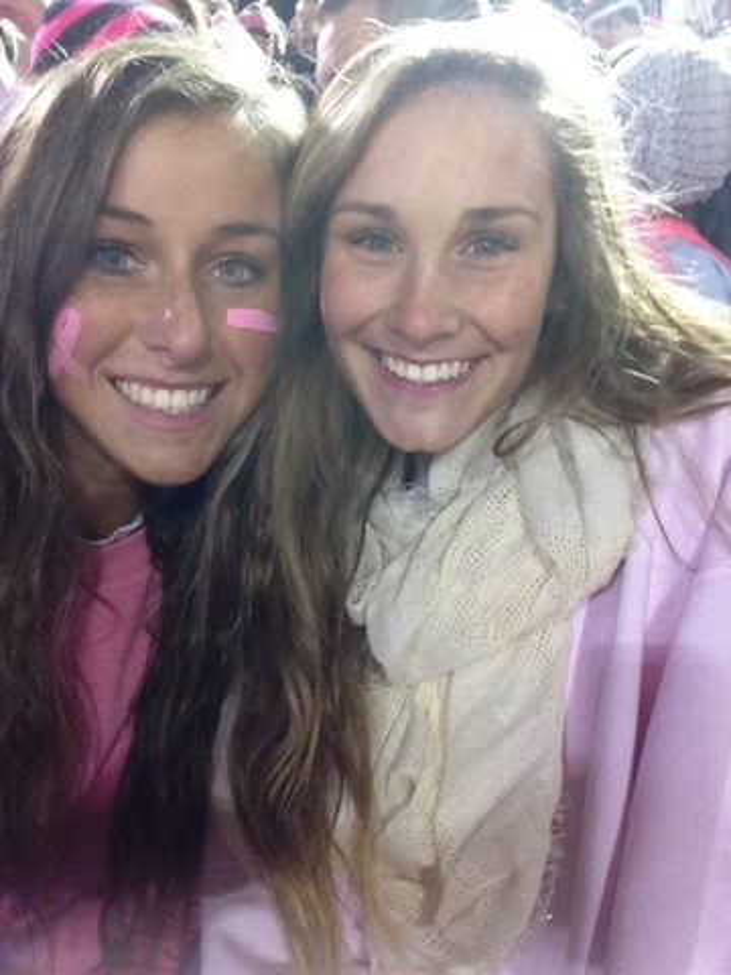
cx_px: 366
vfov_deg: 55.4
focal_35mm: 33
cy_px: 488
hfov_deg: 42.9
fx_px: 929
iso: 400
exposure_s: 1/15
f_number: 2.4
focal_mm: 2.15
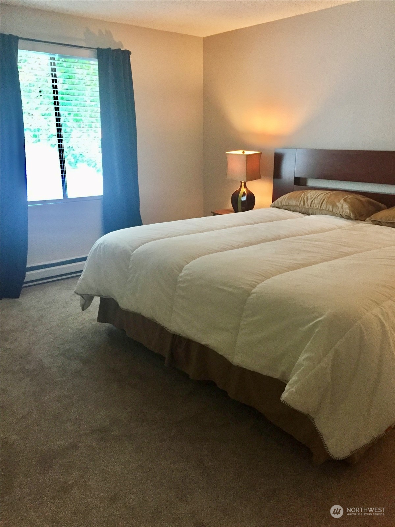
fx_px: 441
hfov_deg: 48.2
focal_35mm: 29
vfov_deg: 61.7
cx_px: 198
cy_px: 264
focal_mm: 4.15
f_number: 2.2
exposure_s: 1/30
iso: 200
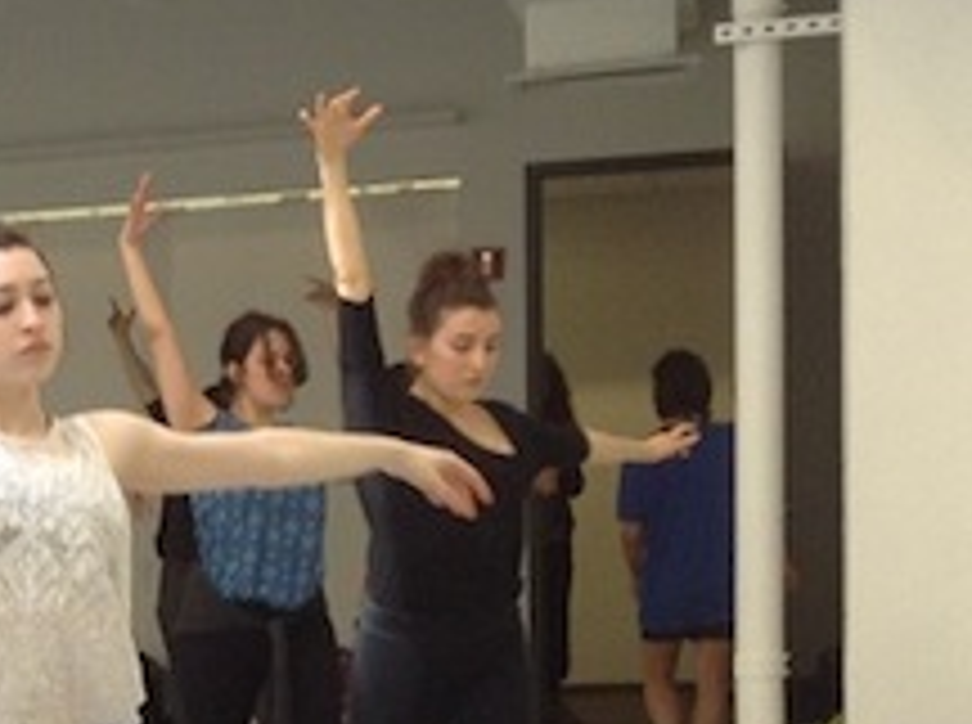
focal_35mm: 122
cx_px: -396
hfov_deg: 15.2
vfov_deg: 11.8
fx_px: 3418
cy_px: 870
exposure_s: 1/40
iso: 32
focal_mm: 3.3
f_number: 2.4
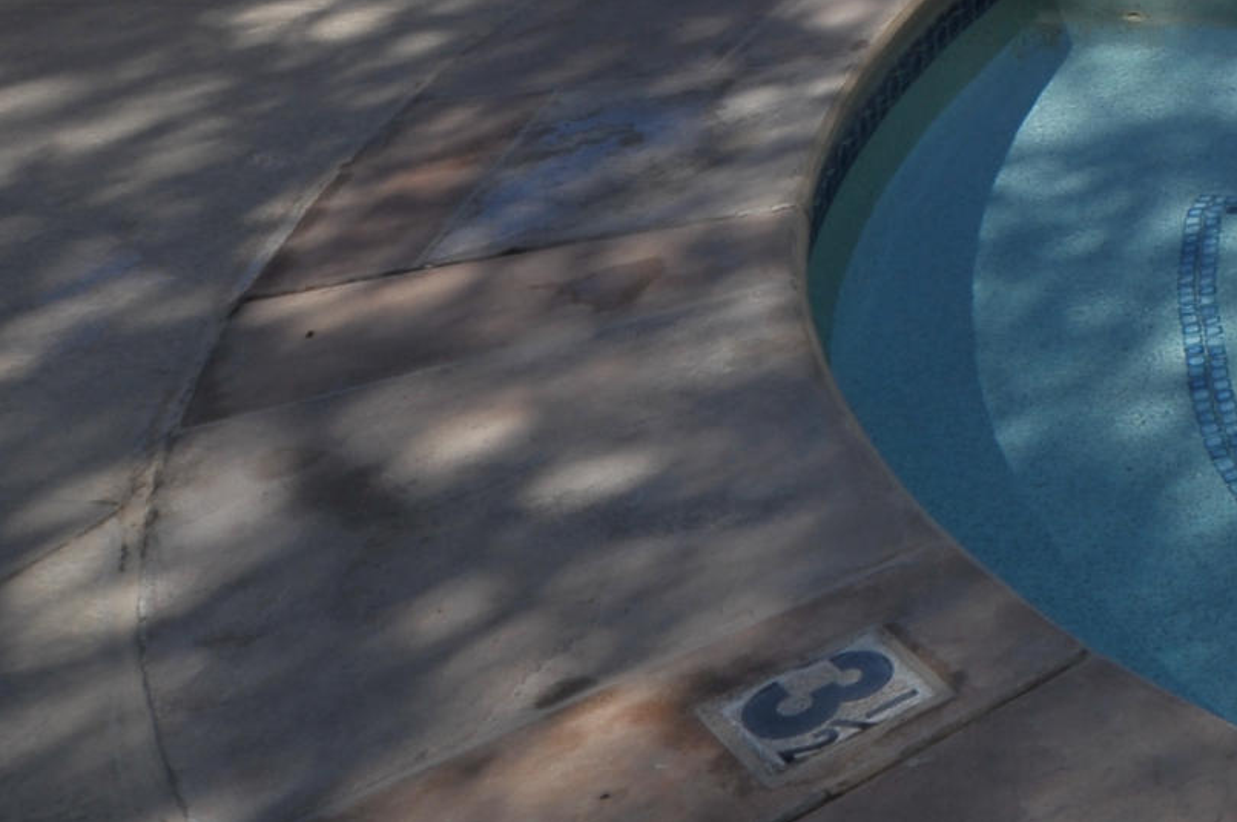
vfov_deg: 18.0
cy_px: -423
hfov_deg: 20.9
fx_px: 2300
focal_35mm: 67
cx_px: 2215
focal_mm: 18
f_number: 16
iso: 250
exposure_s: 1/320
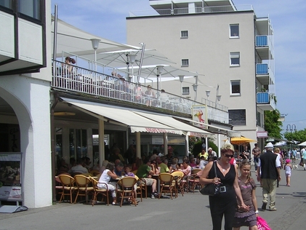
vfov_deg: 25.5
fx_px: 504
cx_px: 217
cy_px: 156
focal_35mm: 57
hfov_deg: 33.3
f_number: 5.3
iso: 50
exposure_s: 1/630
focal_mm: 6.3
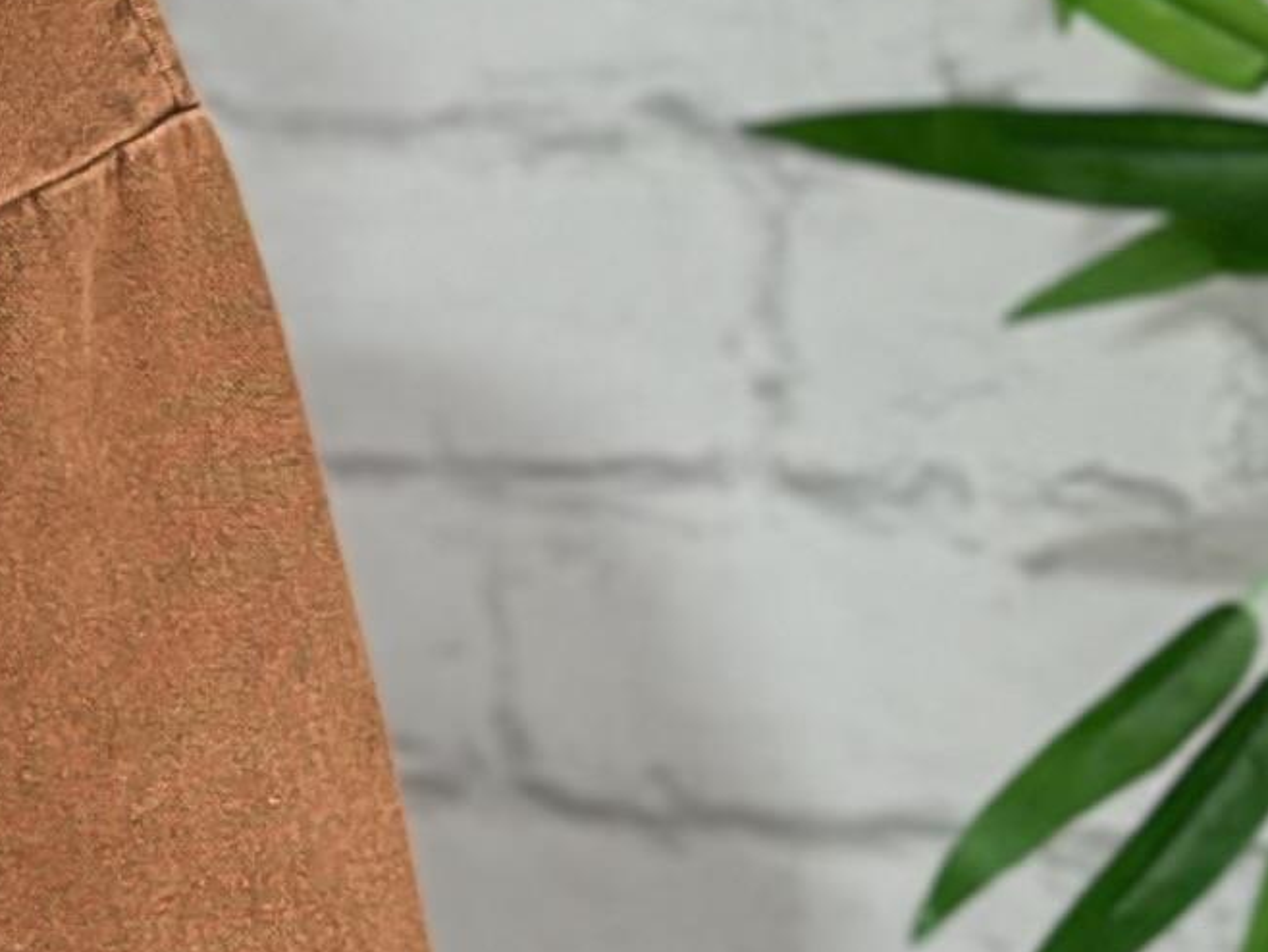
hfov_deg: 6.5
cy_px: 251
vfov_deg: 5.1
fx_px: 10773
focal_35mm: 294
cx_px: -1492
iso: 64
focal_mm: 6.86
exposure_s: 1/100
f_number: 1.78
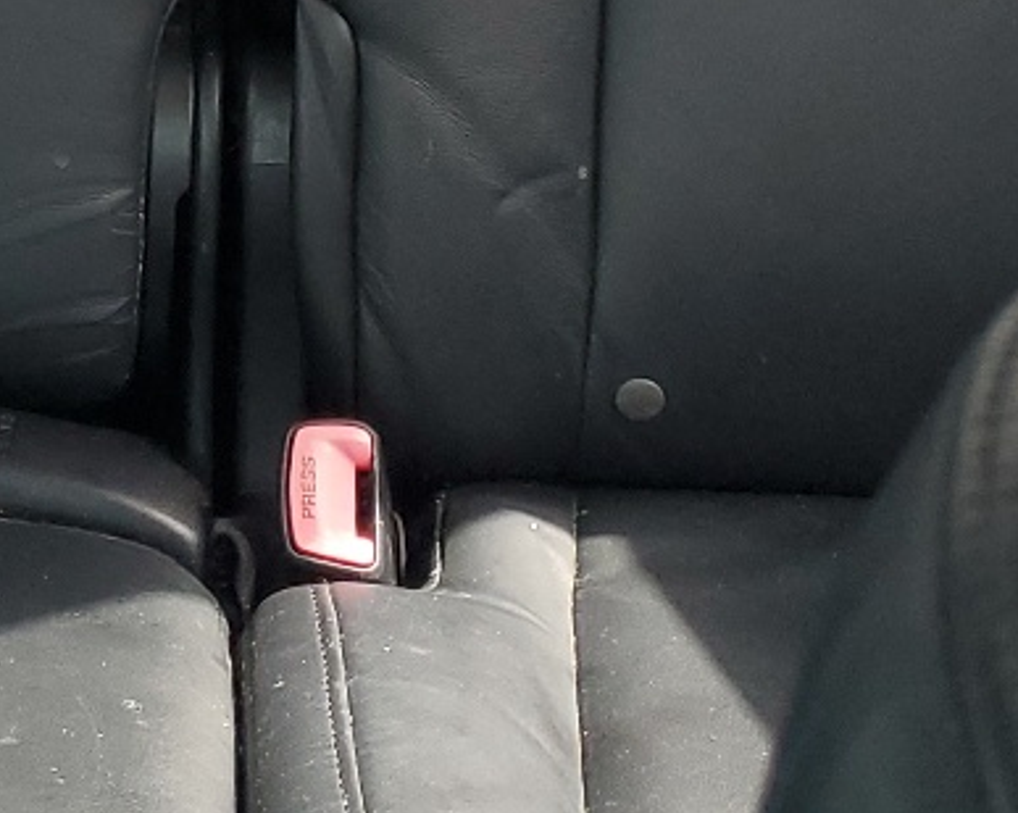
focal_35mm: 105
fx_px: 3161
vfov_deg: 13.0
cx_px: -284
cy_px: -718
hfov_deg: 17.3
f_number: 1.5
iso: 78
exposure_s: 1/120
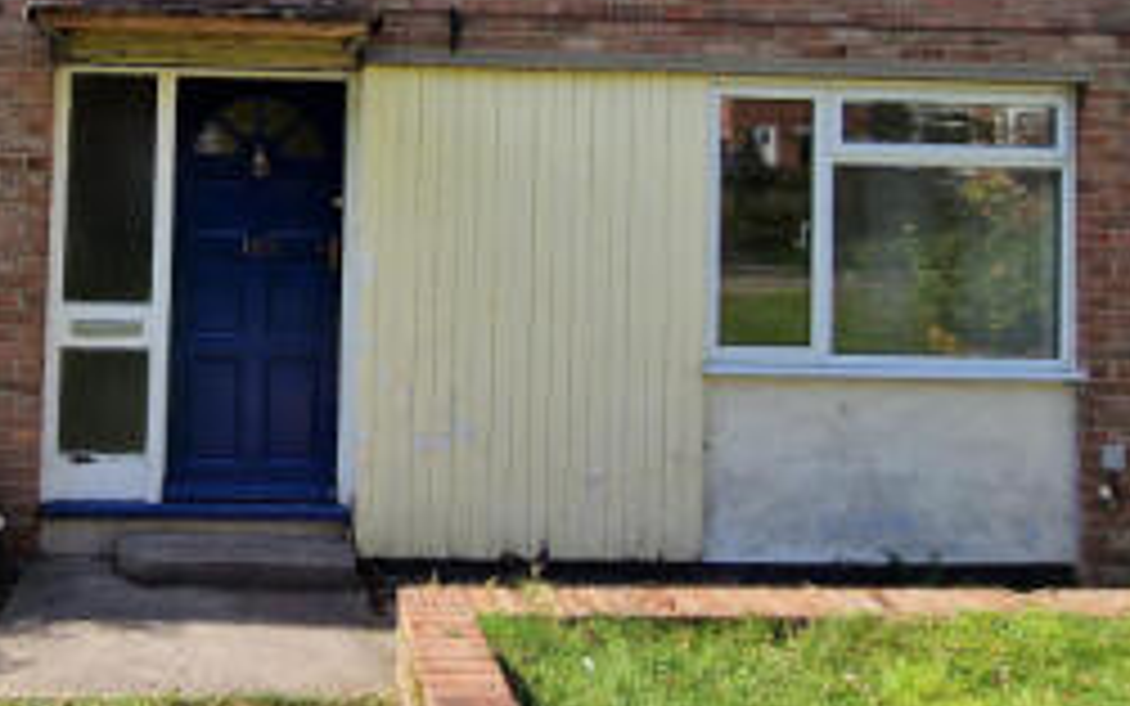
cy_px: 119
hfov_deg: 57.4
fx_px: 986
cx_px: 322
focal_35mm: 32
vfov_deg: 37.7
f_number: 2.2
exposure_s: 1/1004
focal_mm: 2.2
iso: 50
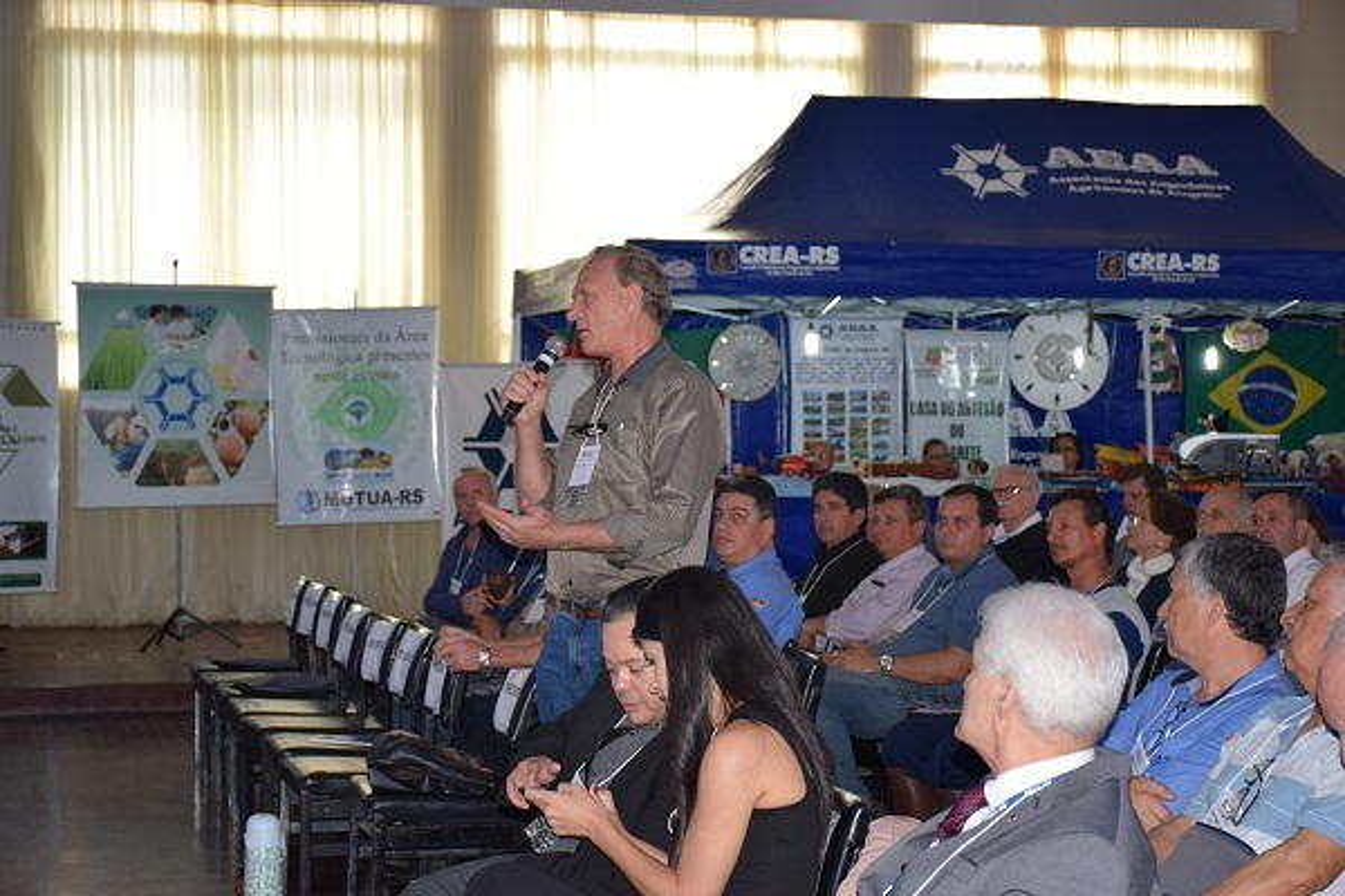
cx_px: 672
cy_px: 448
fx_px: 2690
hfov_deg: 28.1
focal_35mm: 72
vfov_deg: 18.9
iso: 800
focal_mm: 48
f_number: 5
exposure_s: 1/100
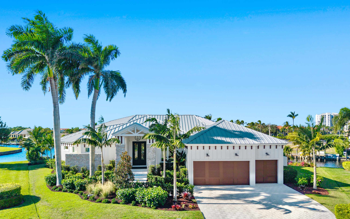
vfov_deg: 47.3
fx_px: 248
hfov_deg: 70.4
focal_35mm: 26
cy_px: 134
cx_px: 176
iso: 100
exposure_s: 1/400
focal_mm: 8.67
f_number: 1.8
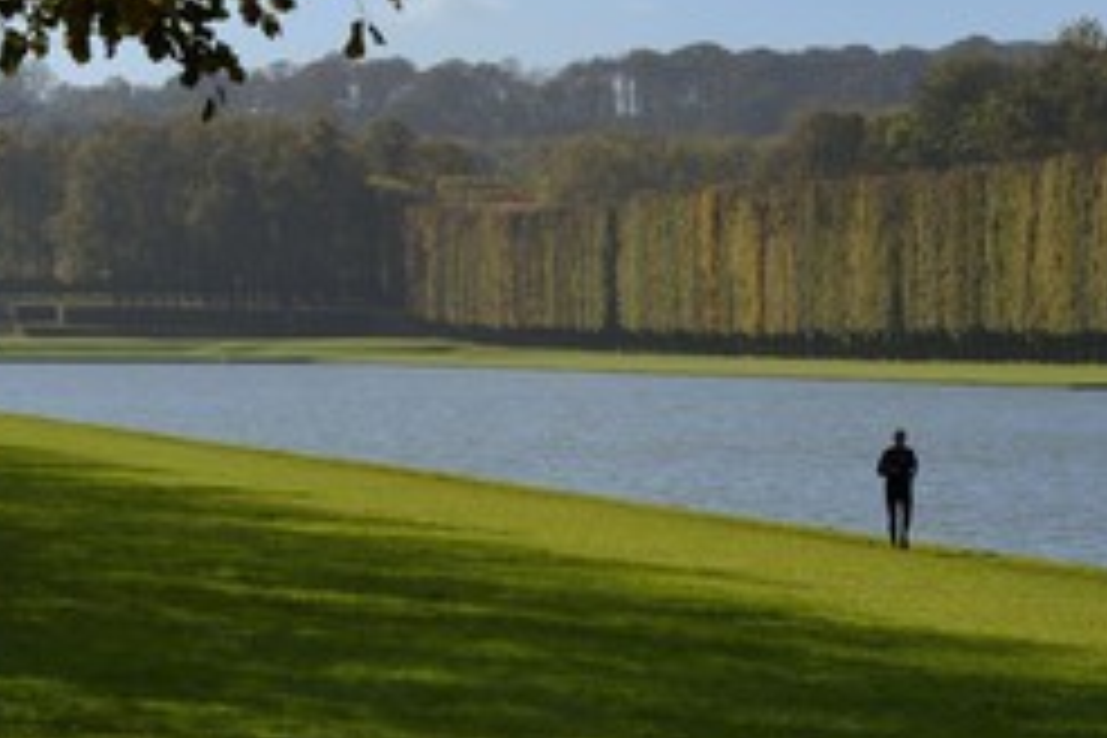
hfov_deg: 8.3
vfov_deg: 5.5
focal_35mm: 248
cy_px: 351
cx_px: 302
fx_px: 7625
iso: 200
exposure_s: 1/250
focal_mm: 145
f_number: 16
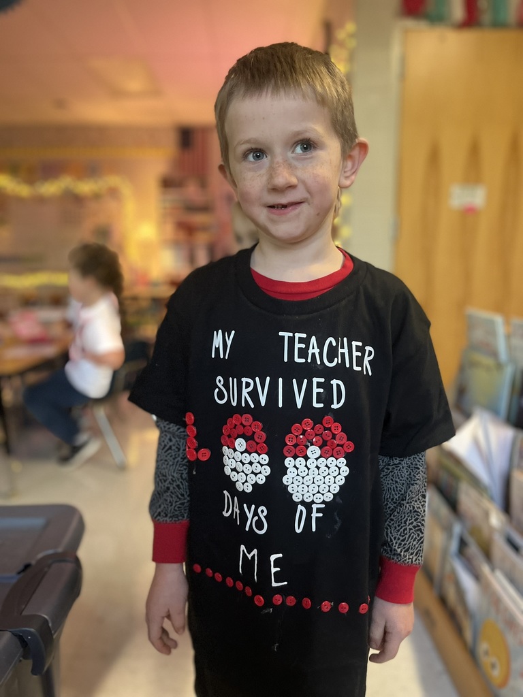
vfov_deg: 67.3
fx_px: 524
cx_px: 262
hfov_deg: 53.1
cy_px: 348
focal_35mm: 26
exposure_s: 1/60
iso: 320
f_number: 1.6
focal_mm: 5.1
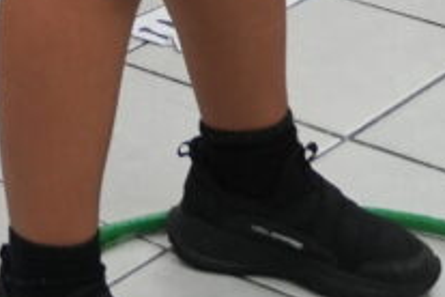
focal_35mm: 200
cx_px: -174
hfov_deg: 10.0
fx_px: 2471
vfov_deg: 6.1
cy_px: -730
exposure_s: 1/125
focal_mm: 17
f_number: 2.8
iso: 800
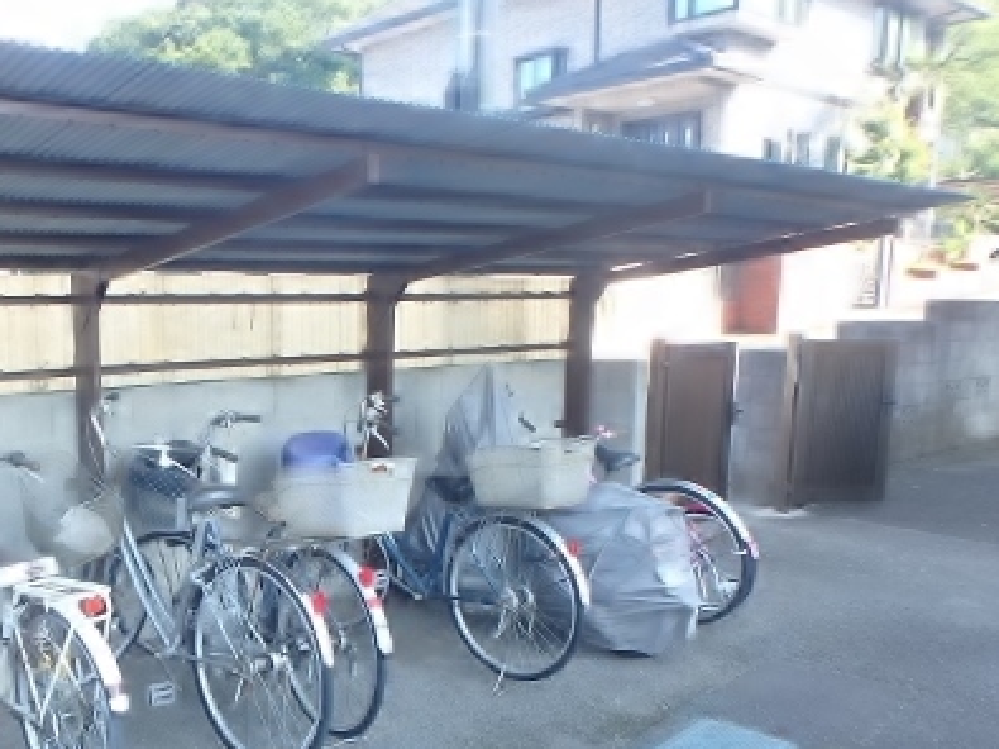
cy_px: 478
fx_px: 981
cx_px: 212
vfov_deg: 41.4
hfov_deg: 50.9
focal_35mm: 34
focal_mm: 3.7
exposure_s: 1/80
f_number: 3.5
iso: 125
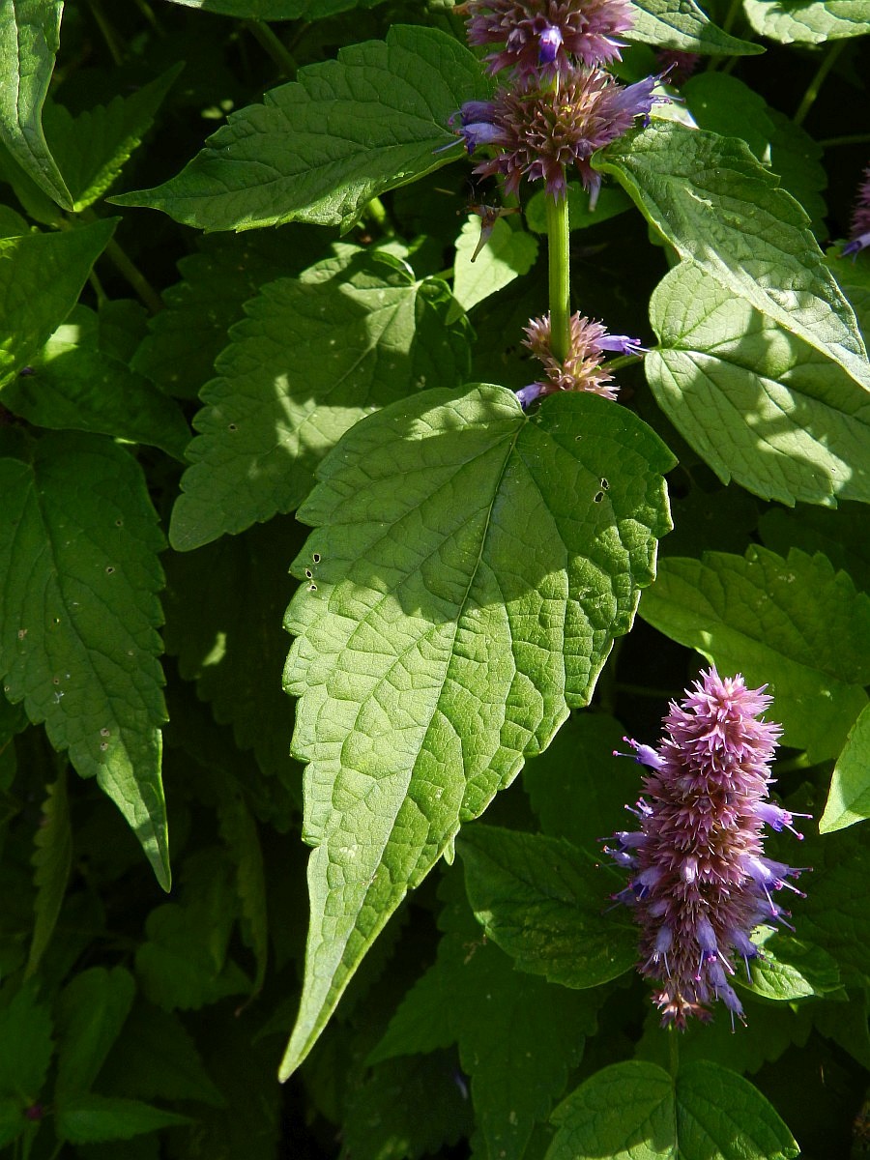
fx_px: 938
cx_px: 435
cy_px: 580
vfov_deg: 63.4
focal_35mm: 28
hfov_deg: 49.7
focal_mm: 5
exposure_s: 1/640
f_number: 3.6
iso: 160
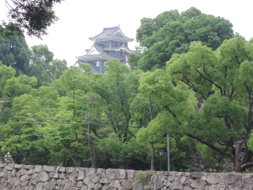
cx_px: 126
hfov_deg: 16.4
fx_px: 877
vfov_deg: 12.3
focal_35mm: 120
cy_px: 95
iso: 400
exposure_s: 1/80
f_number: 5.6
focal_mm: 25.5
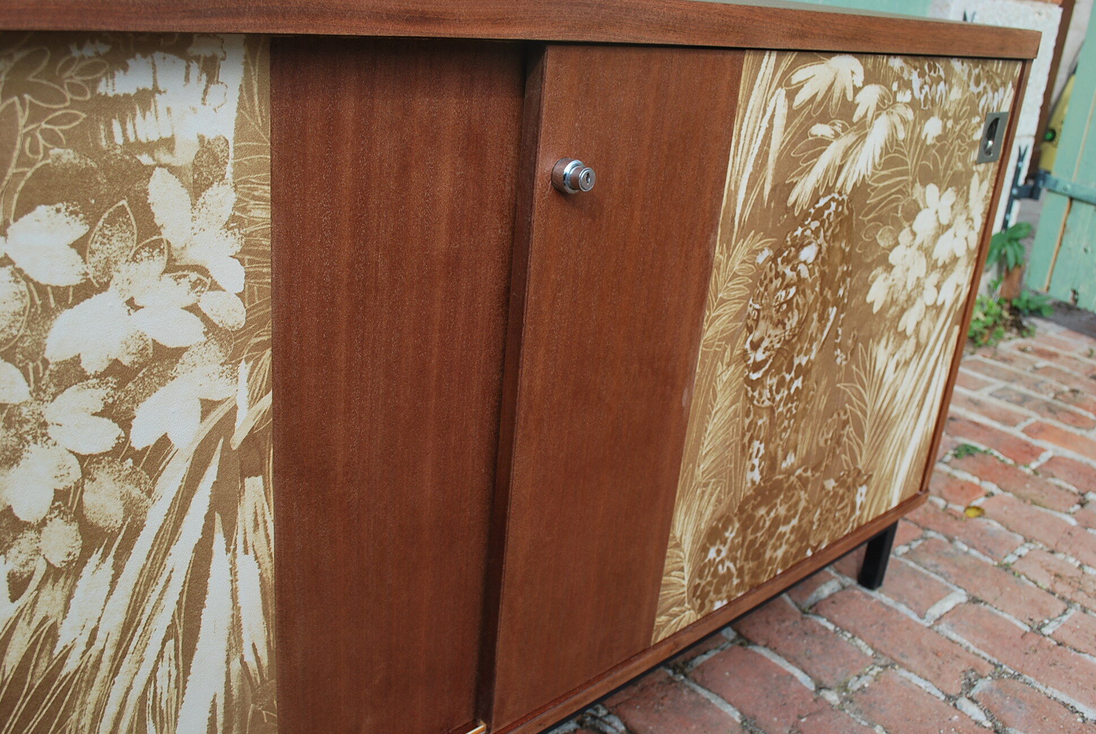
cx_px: 548
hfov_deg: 57.2
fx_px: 1006
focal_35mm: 33
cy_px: 367
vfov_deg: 40.1
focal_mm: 22
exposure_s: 1/125
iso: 100
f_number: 5.6
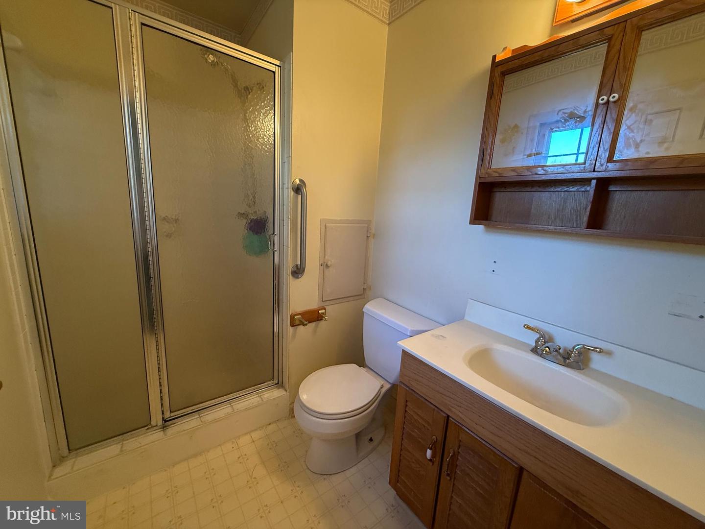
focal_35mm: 14
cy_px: 264
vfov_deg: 85.7
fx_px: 285
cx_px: 352
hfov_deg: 102.1
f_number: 2.2
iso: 320
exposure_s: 1/120
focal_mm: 2.22
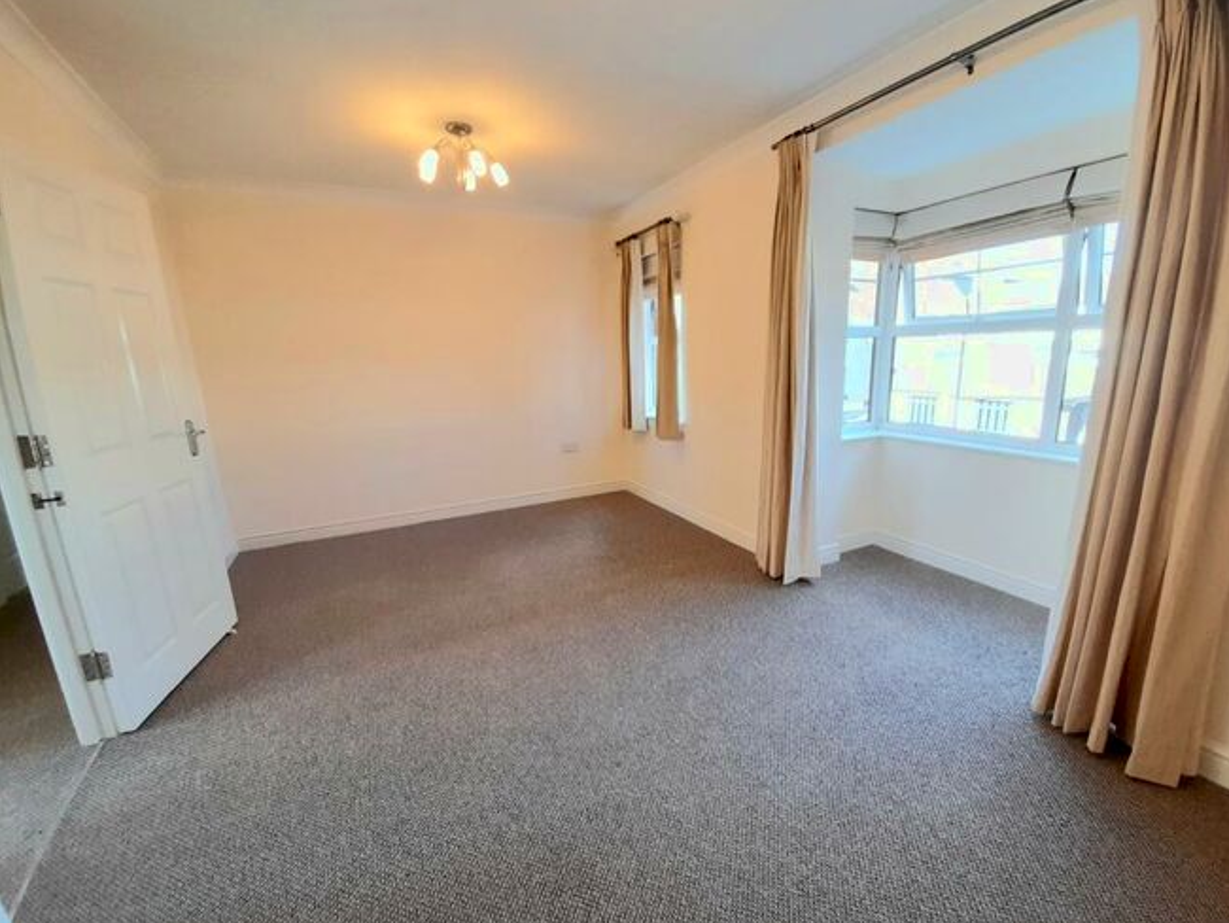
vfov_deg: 85.7
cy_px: 447
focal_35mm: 14
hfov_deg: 101.9
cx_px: 658
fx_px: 497
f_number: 2.2
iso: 160
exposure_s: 1/50
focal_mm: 1.42
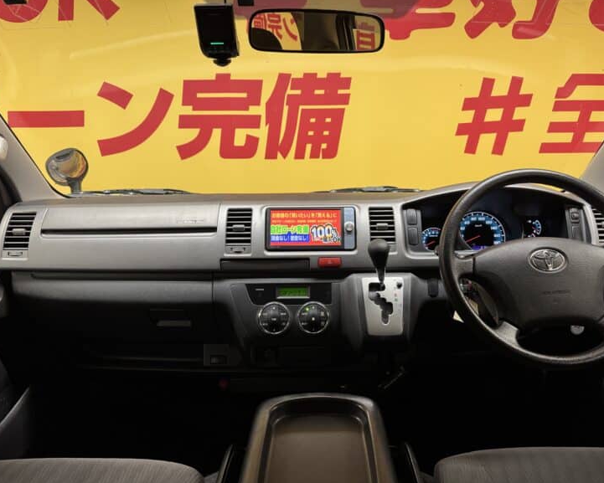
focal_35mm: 26
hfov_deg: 65.9
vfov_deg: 54.9
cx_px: 324
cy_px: 247
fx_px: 465
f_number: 1.78
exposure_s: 1/100
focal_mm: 6.76
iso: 160
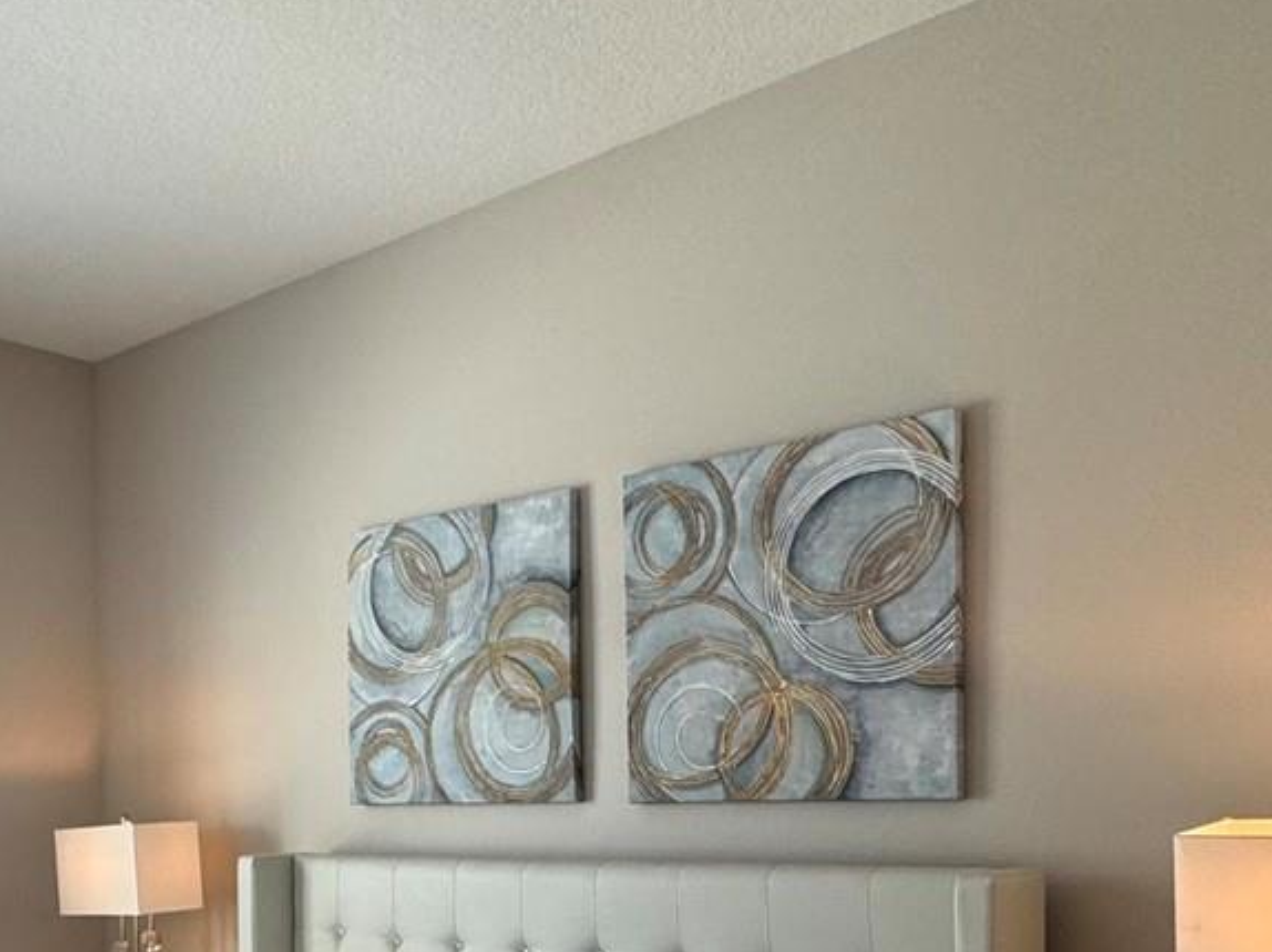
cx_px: 314
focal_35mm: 39
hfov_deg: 46.1
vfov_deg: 34.8
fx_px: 1432
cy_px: 851
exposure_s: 1/120
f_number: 2.2
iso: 100
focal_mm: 2.22
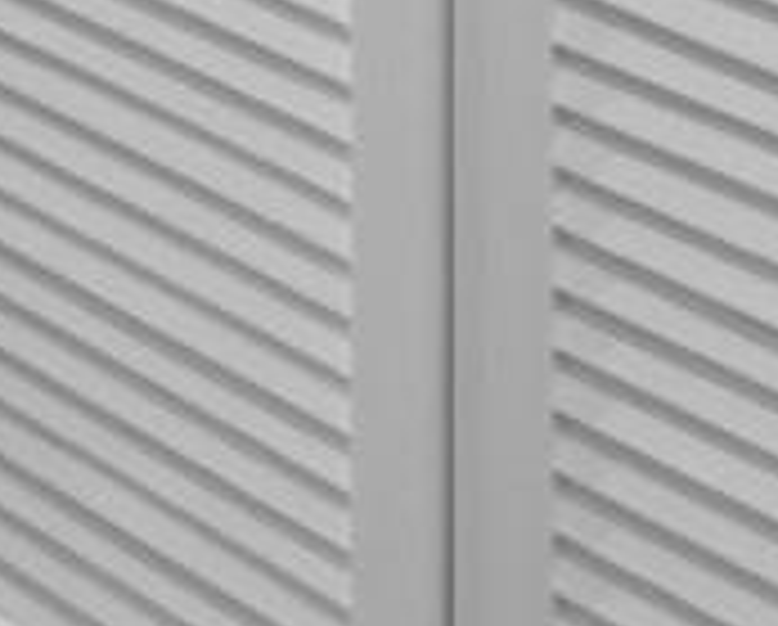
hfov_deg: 12.5
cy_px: -1689
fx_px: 3437
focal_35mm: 149
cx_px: -274
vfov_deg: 7.8
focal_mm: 11.5
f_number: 4.8
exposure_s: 1/1.25
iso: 100
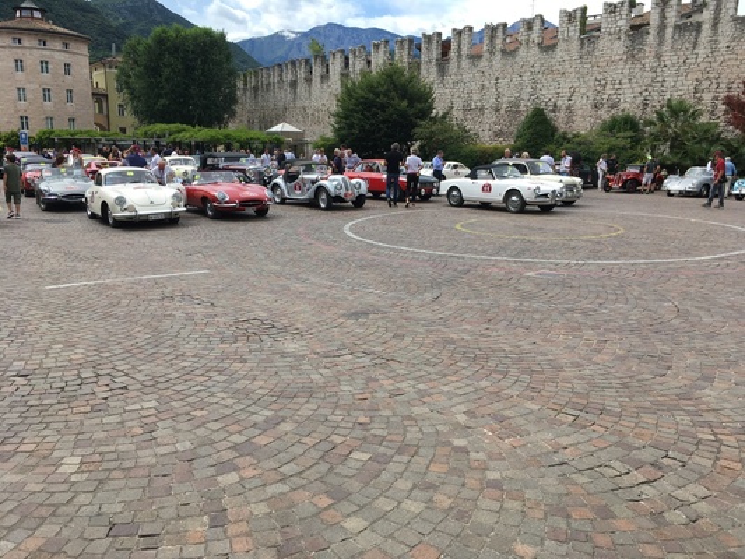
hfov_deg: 61.6
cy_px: 280
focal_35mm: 29
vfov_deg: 48.2
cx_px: 372
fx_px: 624
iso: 25
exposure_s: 1/974
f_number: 2.2
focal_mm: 4.15
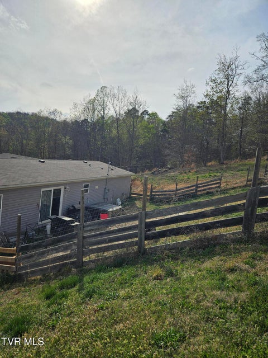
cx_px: 134
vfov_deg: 73.9
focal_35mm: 23
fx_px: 237
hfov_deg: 58.9
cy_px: 179
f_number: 1.8
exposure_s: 1/3345
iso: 25
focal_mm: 5.4
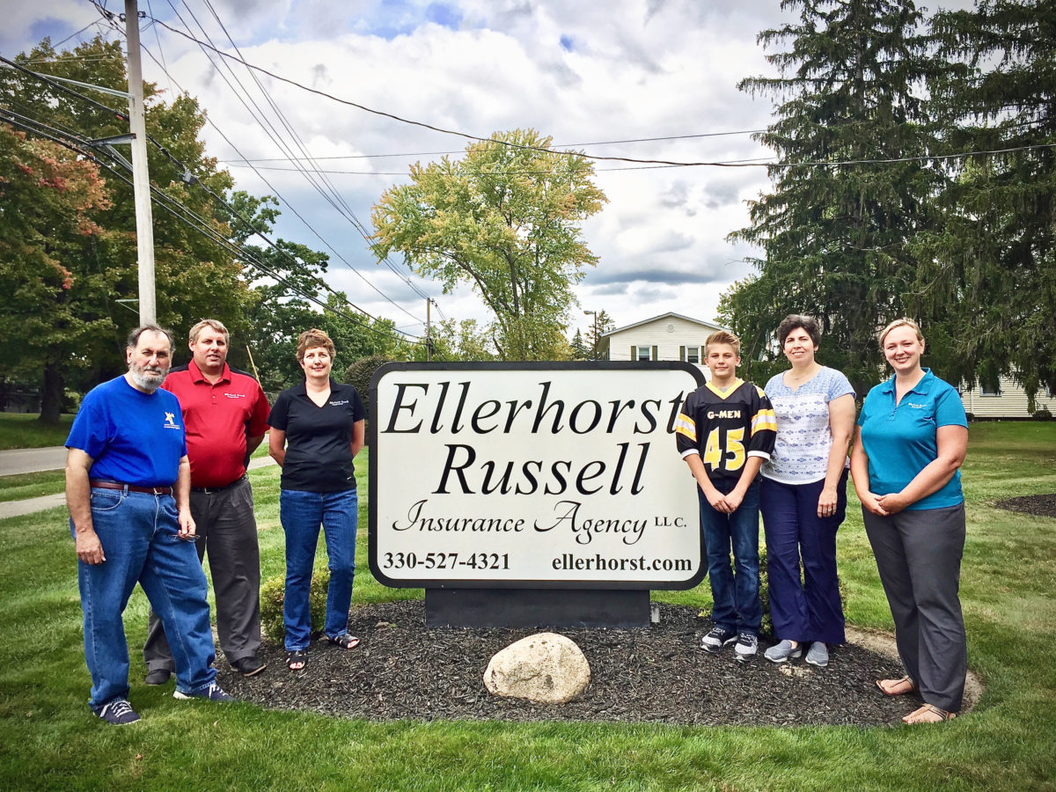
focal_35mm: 29
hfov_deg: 61.7
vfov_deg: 48.2
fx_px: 885
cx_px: 528
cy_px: 396
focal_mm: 4.15
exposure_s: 1/842
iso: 32
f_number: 2.2
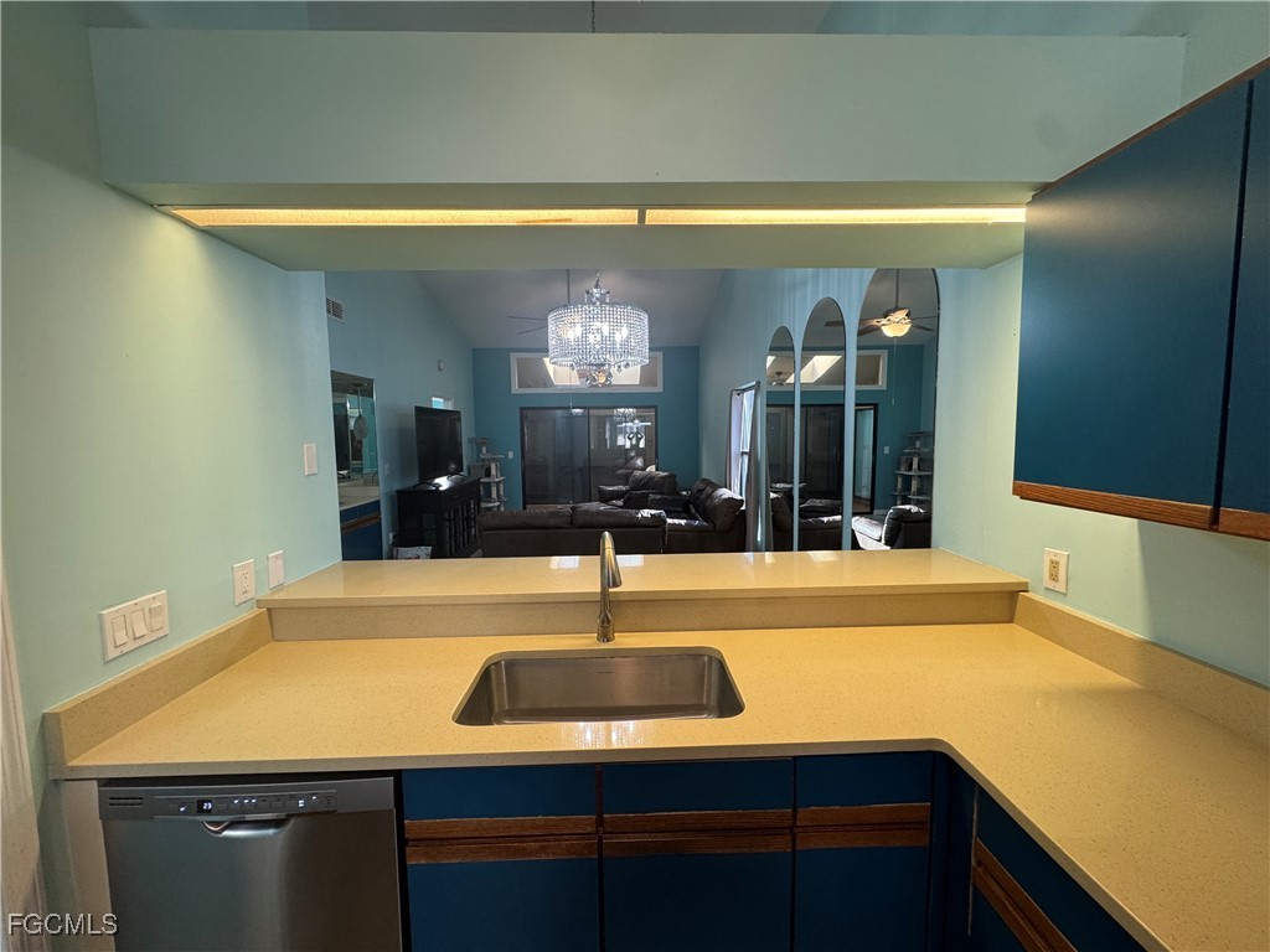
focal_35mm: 14
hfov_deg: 102.1
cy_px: 476
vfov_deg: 85.7
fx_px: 514
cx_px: 635
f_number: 2.2
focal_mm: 2.22
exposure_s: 1/120
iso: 200
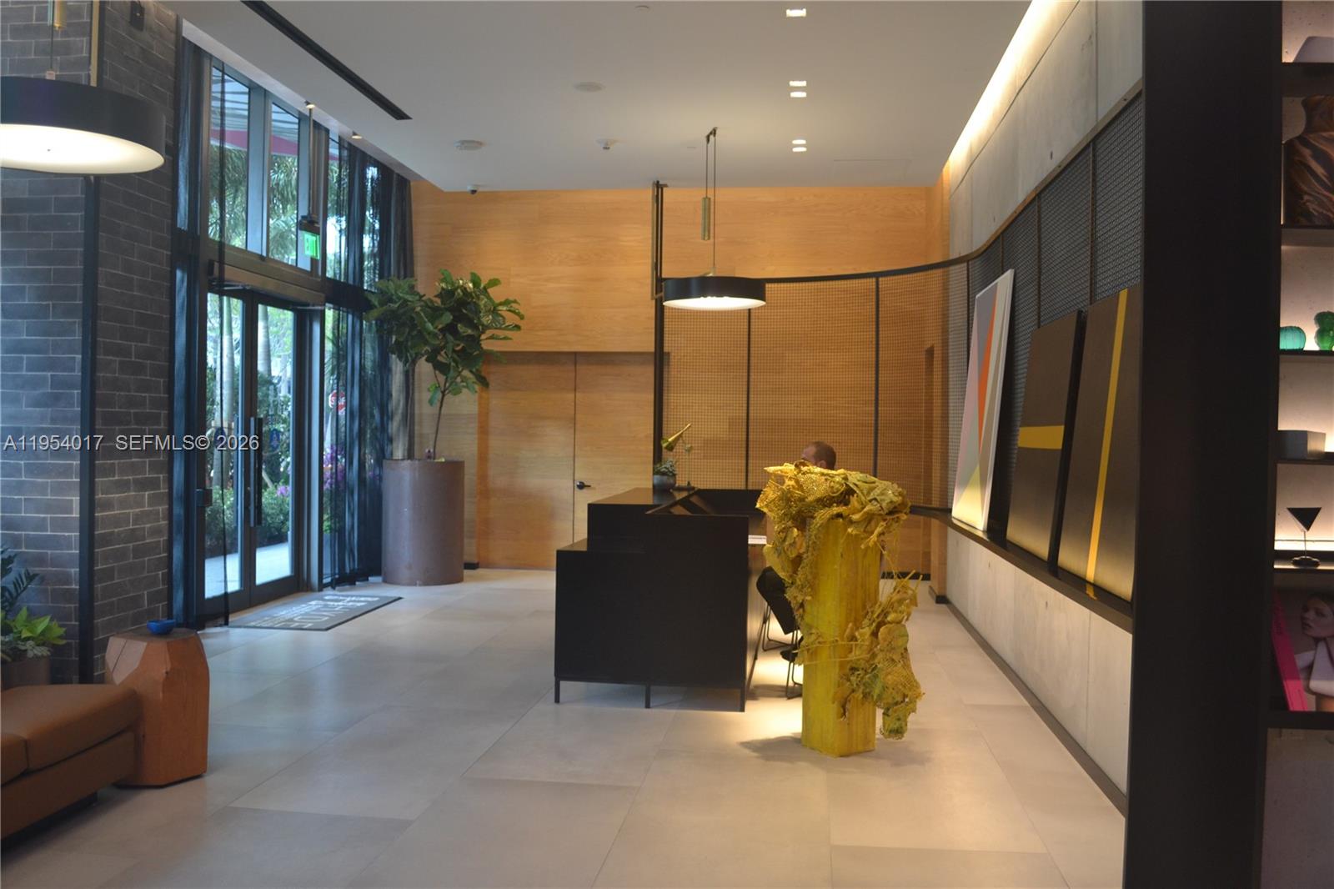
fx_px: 1111
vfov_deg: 43.6
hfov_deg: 61.9
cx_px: 667
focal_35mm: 30
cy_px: 444
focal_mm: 20
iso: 560
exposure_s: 1/30
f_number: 5
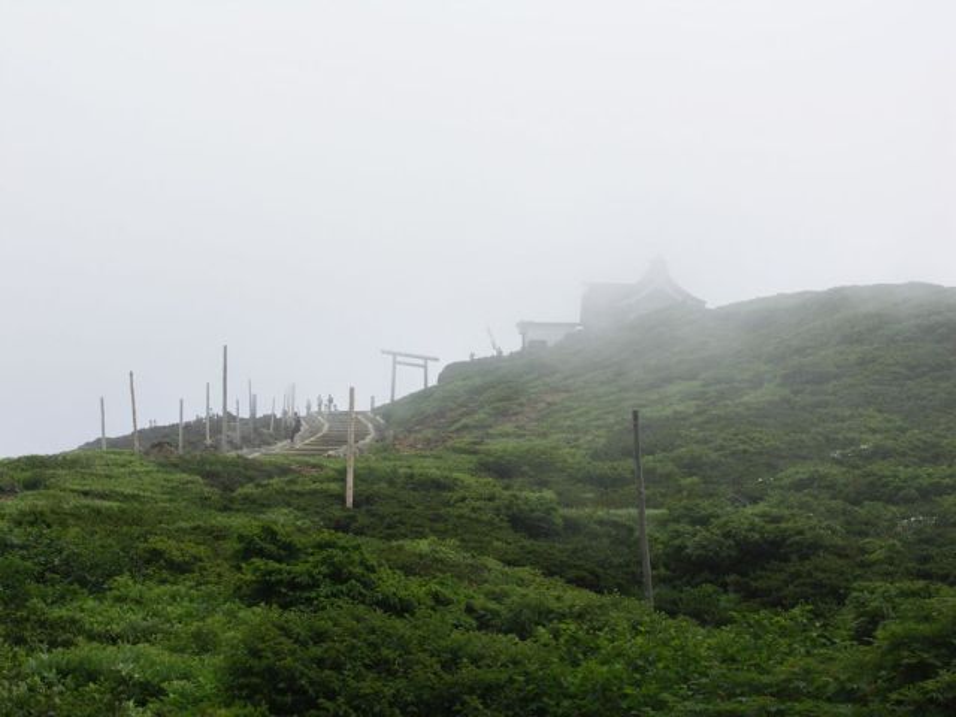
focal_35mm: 69
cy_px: 358
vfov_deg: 21.3
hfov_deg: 28.2
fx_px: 1906
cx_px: 478
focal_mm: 17.8
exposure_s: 1/400
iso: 50
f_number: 6.3
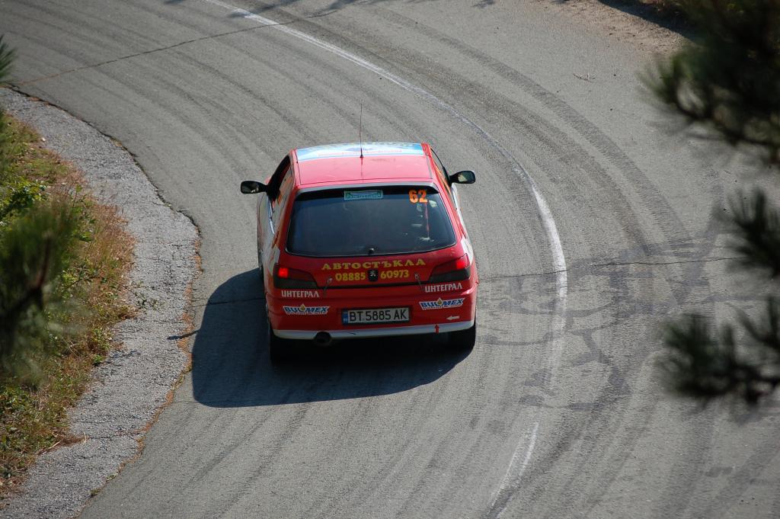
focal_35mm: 183
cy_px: 260
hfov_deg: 11.2
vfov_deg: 7.5
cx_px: 390
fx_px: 3962
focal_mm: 122
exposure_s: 1/1250
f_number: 5
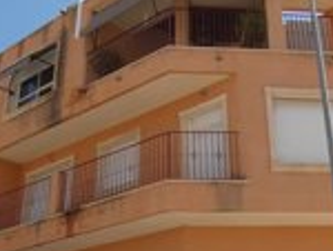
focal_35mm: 48
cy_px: 189
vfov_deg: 29.9
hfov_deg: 39.2
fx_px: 462
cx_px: 220
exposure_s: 1/800
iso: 80
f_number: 3.5
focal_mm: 3.6
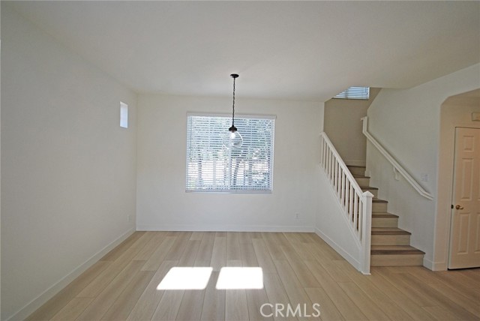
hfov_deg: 100.3
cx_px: 240
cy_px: 160
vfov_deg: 77.4
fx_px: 200
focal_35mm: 15
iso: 200
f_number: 5
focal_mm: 10
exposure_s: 1/100
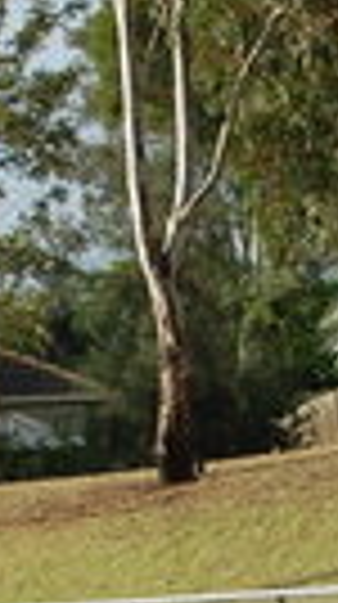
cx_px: 86
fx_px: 6597
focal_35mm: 412
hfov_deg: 2.9
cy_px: 842
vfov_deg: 5.2
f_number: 9
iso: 200
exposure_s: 1/320
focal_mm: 55
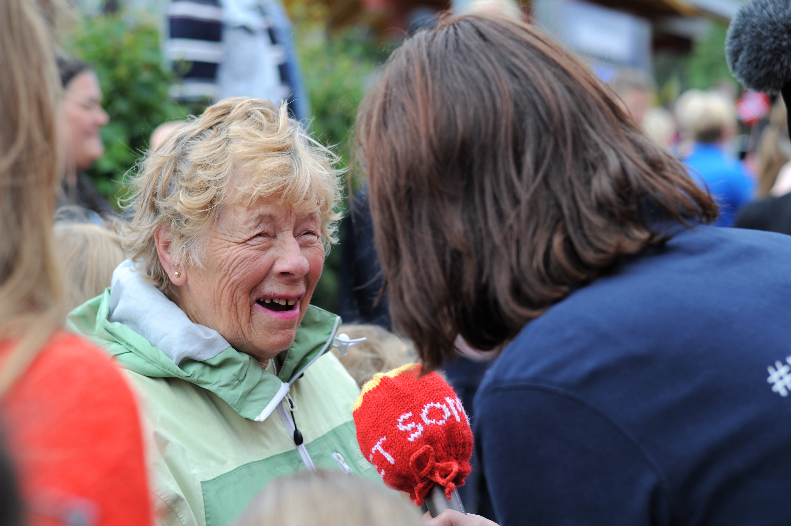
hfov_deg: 27.0
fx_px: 1646
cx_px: 396
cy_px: 263
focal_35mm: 75
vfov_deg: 18.1
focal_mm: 50
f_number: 2.8
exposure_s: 1/500
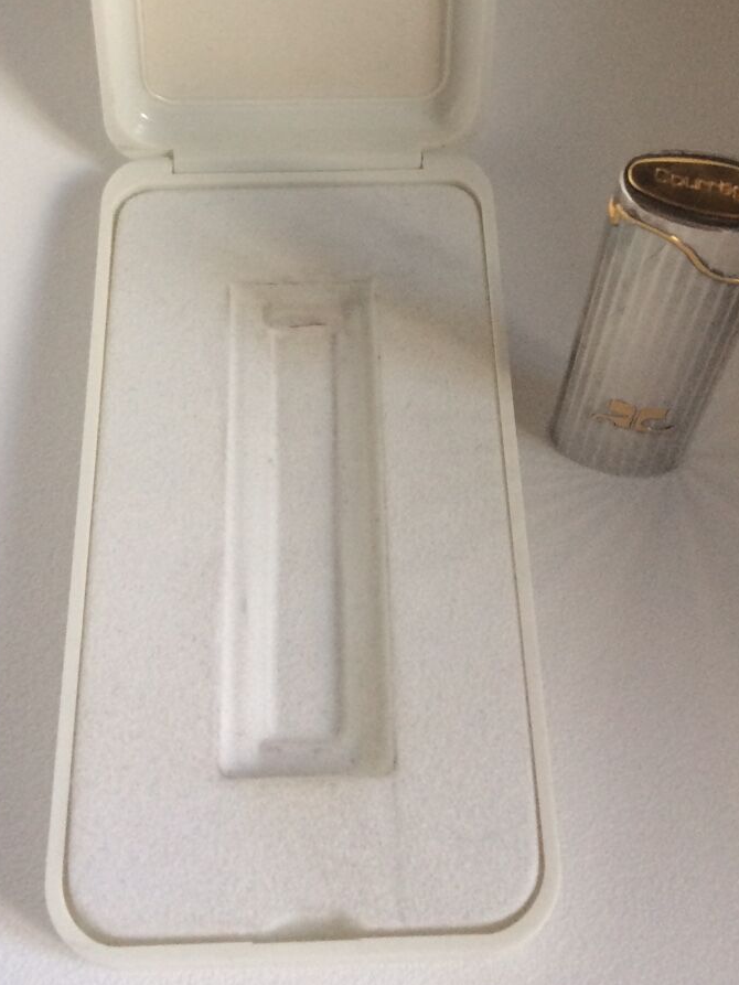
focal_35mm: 53
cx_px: 363
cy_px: 114
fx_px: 1508
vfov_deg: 34.3
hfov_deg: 27.5
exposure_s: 1/33
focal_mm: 4.15
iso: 64
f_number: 2.2
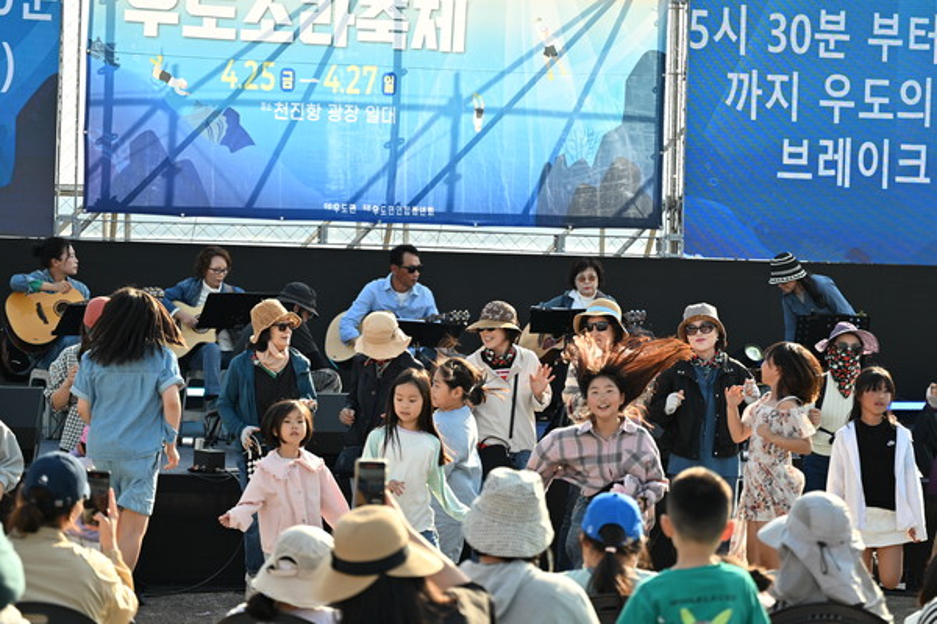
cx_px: 468
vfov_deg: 13.0
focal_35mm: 105
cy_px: 312
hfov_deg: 19.5
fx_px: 2733
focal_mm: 70
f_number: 2.8
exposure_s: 1/800
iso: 100
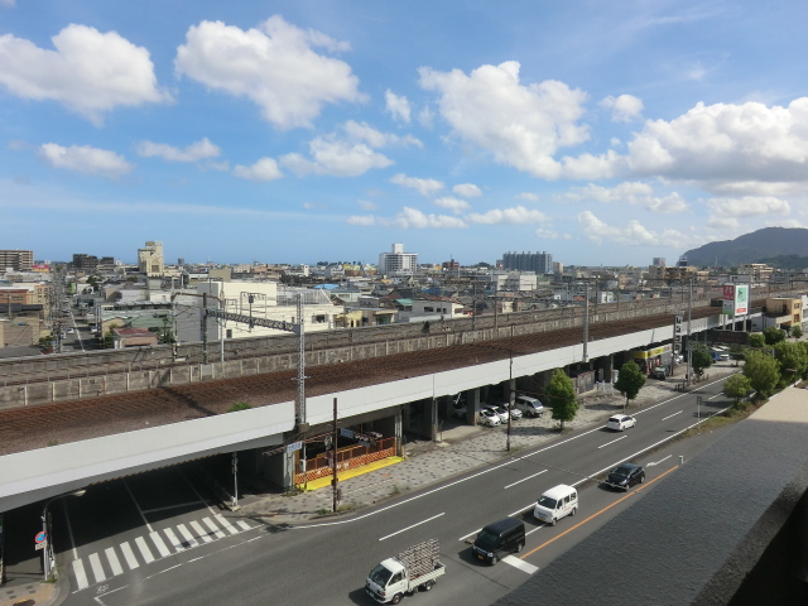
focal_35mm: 24
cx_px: 404
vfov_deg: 56.8
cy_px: 303
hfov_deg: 71.6
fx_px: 560
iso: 80
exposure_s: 1/320
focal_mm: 4.3
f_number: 7.5
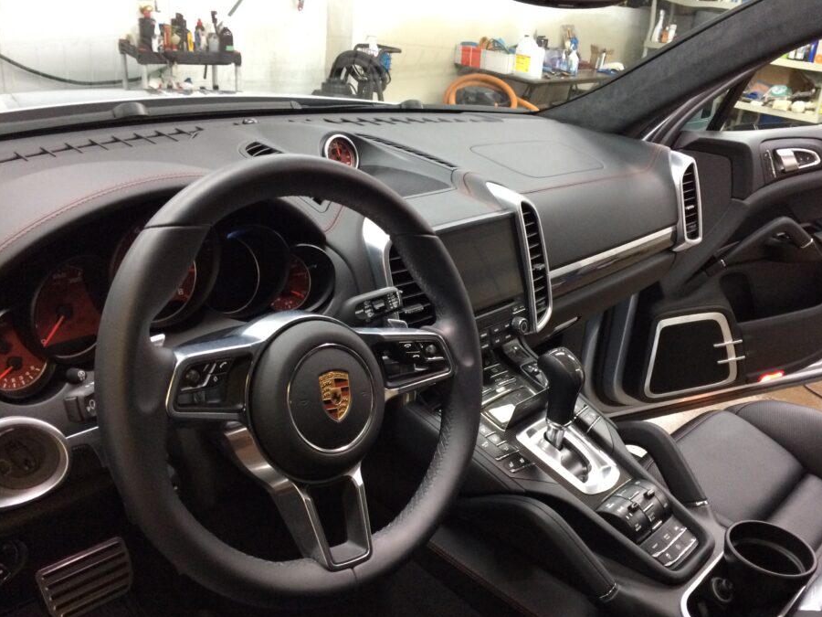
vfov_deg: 42.9
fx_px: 784
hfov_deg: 55.2
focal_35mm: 33
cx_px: 465
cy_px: 350
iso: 320
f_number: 2.2
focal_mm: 4.15
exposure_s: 1/20
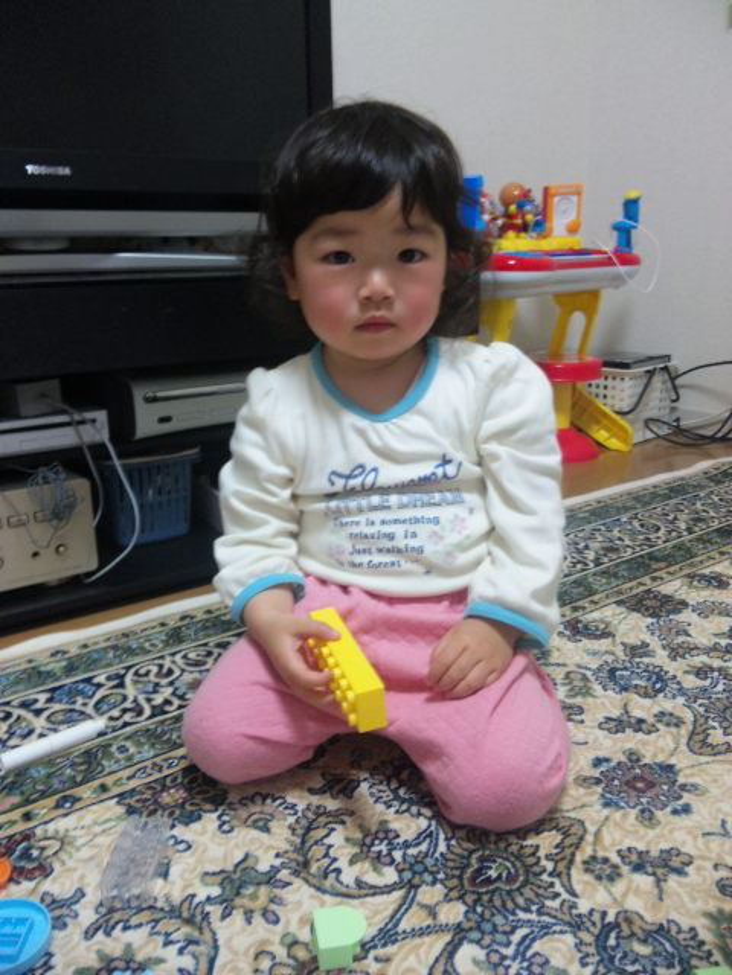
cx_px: 366
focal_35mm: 29
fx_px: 818
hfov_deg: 48.2
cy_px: 488
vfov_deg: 61.7
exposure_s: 1/4.3
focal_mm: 4.82
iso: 100
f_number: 2.8
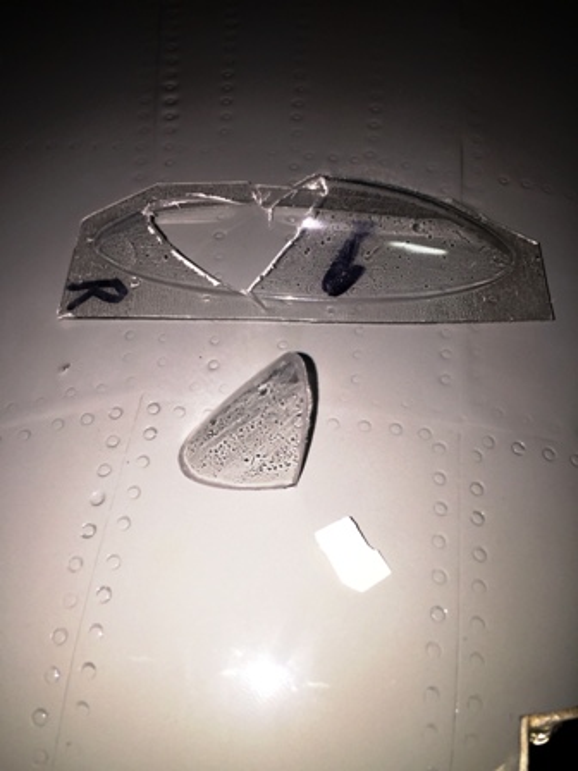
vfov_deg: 61.7
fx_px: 646
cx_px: 289
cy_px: 386
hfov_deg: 48.2
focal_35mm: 29
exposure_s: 1/203
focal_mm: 4.15
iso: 32
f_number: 2.2
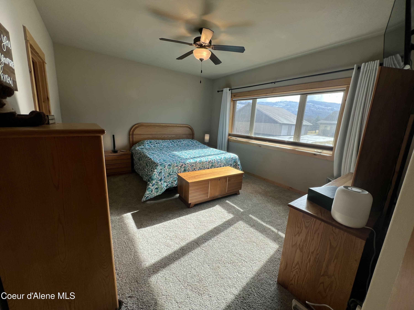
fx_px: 155
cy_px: 155
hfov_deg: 106.2
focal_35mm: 13
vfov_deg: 89.9
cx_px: 207
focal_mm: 1.57
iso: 32
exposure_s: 1/143
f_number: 1.8
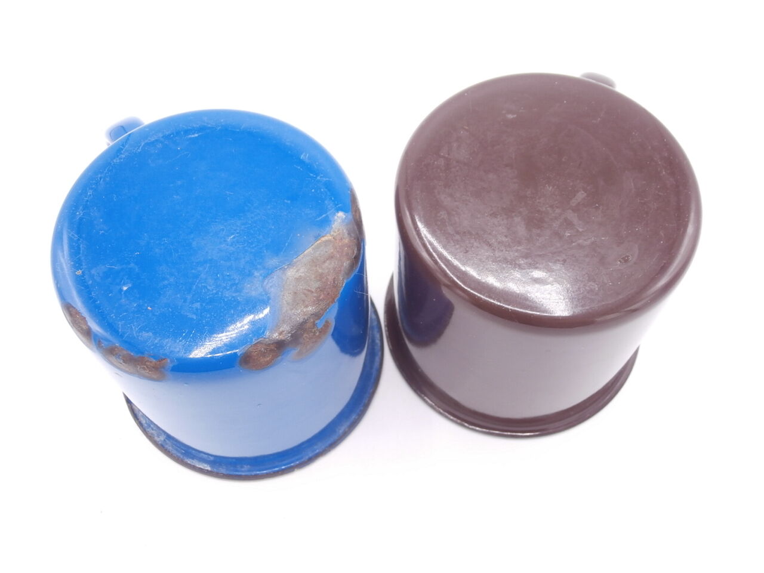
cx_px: 382
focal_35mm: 38
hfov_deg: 49.0
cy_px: 286
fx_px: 839
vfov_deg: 37.7
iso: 100
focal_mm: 6.67
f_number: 3.9
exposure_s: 1/80
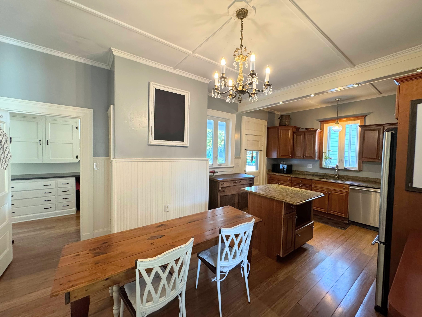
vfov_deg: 85.7
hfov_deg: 102.1
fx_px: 171
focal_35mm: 14
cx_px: 211
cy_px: 158
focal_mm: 2.22
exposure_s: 1/60
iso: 320
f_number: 2.2
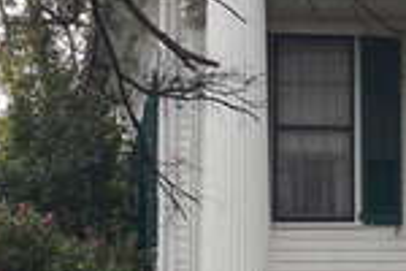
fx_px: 2612
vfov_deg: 5.9
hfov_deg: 8.6
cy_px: 80
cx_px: 701
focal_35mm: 232
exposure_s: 1/100
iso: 100
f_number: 9
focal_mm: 29
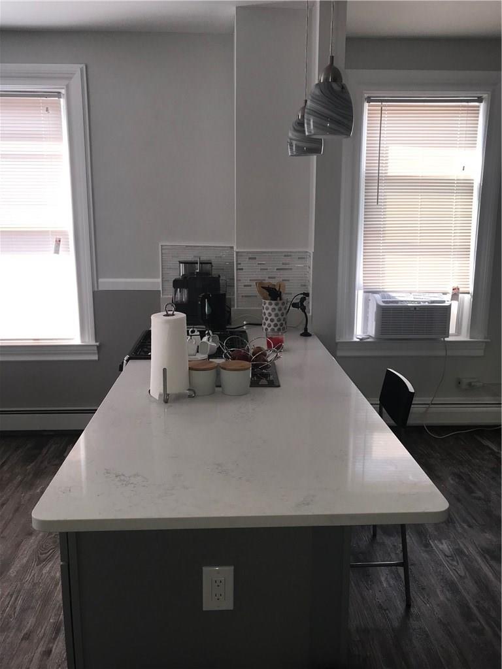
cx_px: 251
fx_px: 541
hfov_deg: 49.7
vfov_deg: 63.4
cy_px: 334
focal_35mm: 28
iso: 20
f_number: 1.8
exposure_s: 1/73
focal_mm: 3.99
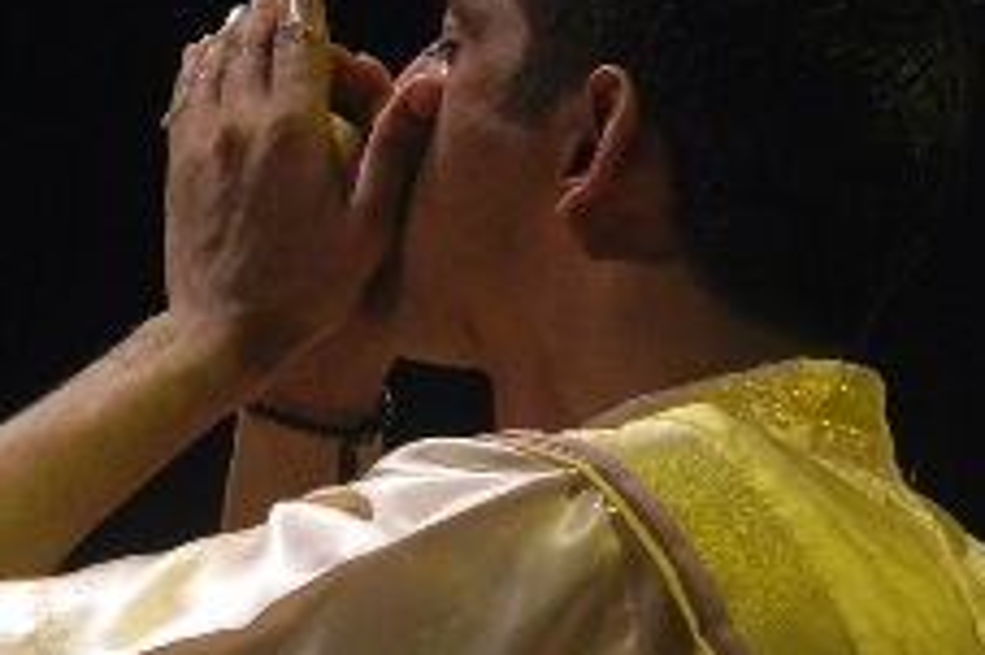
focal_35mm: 364
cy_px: 495
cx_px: 521
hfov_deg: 5.7
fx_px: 9952
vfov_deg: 3.8
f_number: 5.1
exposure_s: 1/15
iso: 400
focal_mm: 31.8
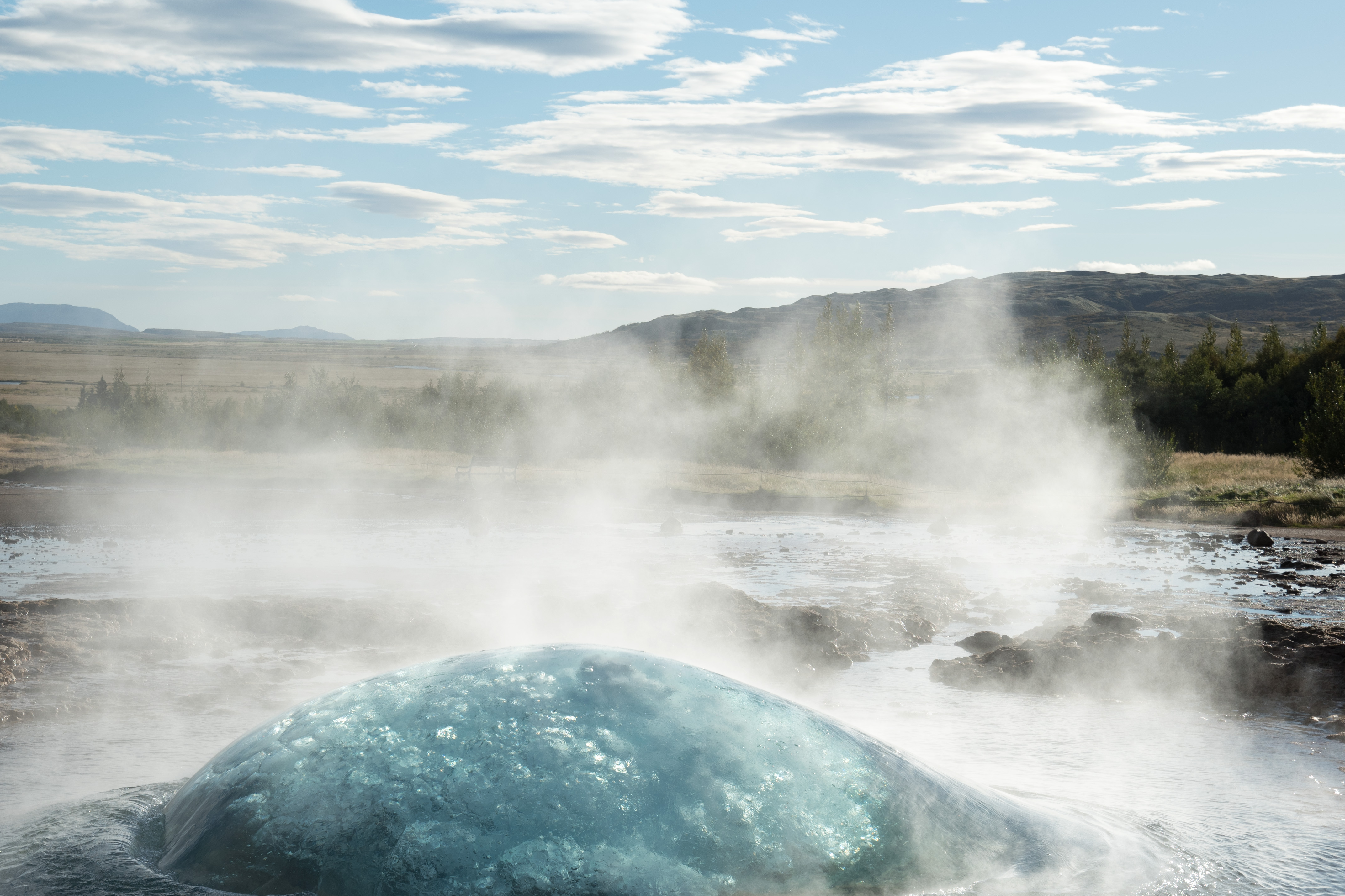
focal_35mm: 74
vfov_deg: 18.4
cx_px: 654
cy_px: 558
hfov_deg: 27.3
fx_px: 2764
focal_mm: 38
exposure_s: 1/800
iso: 100
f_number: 6.3
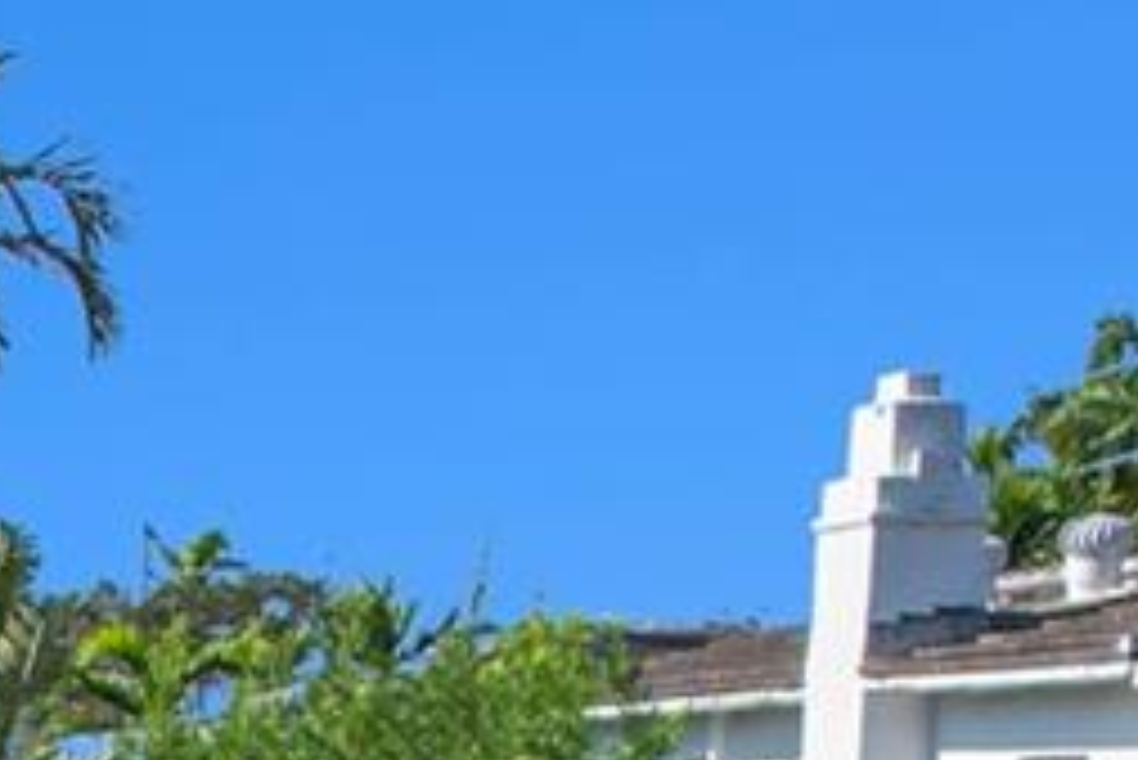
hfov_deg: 13.2
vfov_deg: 8.8
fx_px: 4396
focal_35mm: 139
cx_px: -931
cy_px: 1925
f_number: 2.8
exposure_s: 1/1500
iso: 100
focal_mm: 8.38
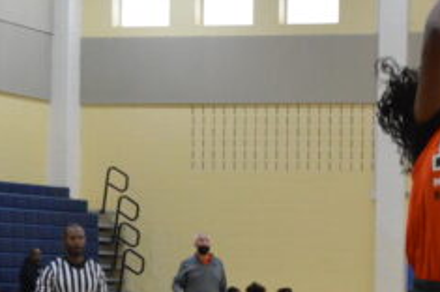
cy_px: 338
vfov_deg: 9.2
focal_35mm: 147
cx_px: 474
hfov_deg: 13.7
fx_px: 1794
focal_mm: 30
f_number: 4.5
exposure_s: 1/200
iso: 3200
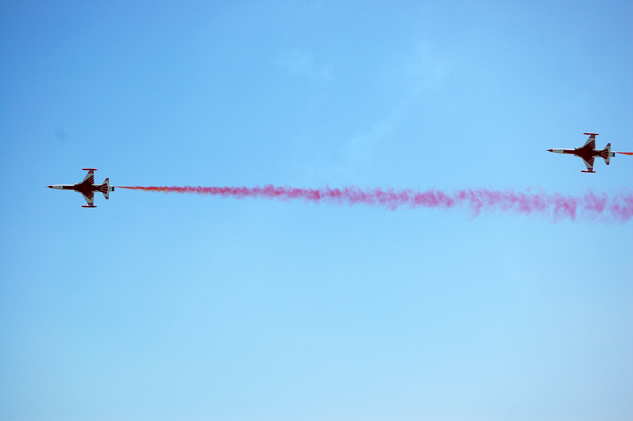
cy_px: 210
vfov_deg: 14.7
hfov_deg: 21.9
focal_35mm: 93
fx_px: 1634
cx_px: 316
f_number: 7.1
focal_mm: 62
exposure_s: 1/1600
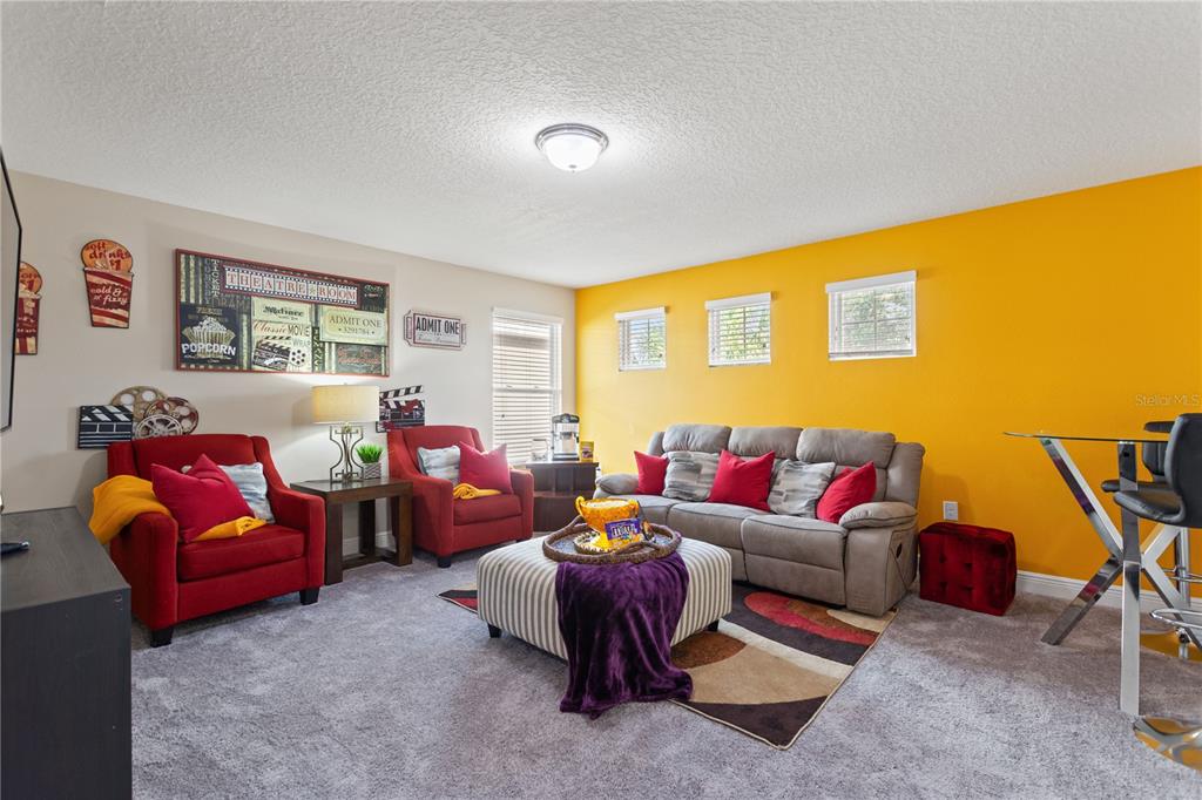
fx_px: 501
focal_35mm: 15
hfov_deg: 100.4
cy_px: 400
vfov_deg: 77.3
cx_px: 601
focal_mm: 10
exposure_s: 1/13
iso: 400
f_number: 4.5
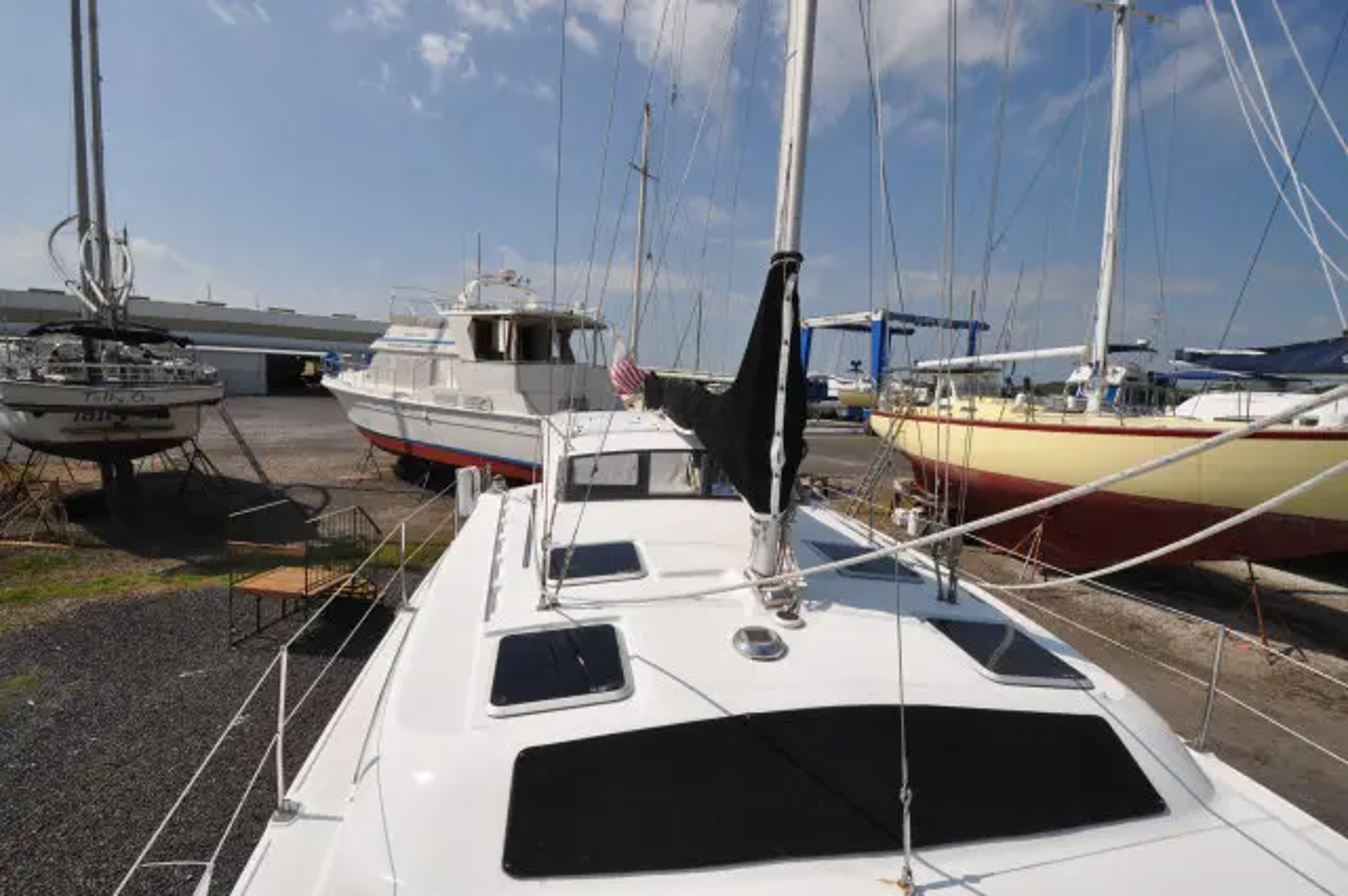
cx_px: 674
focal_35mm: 15
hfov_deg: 100.5
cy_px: 448
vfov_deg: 77.2
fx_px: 561
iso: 200
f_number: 11
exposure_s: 1/500
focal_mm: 10
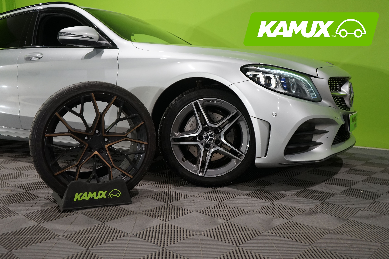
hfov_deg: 58.7
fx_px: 346
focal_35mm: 32
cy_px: 130
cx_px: 194
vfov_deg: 41.1
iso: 1250
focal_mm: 32
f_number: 4
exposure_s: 1/160
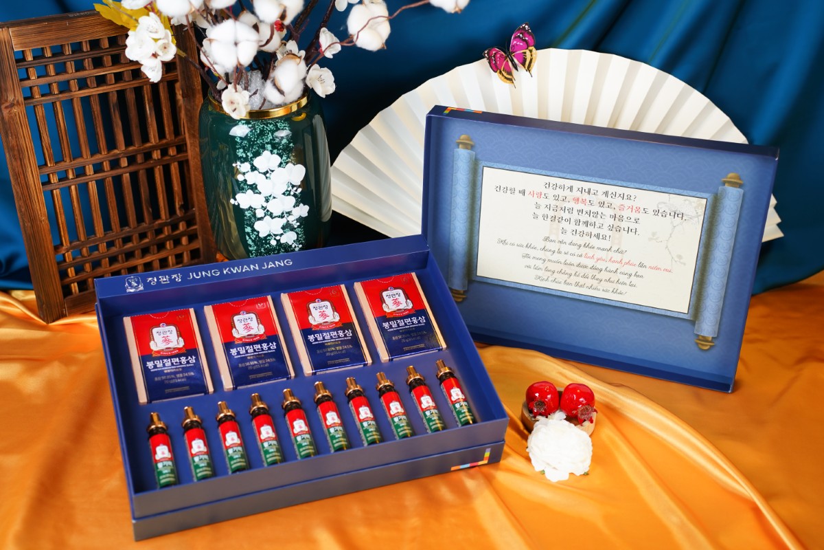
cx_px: 412
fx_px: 1121
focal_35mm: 49
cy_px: 275
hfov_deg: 40.3
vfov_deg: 27.5
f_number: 2.8
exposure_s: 1/200
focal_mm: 49
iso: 250
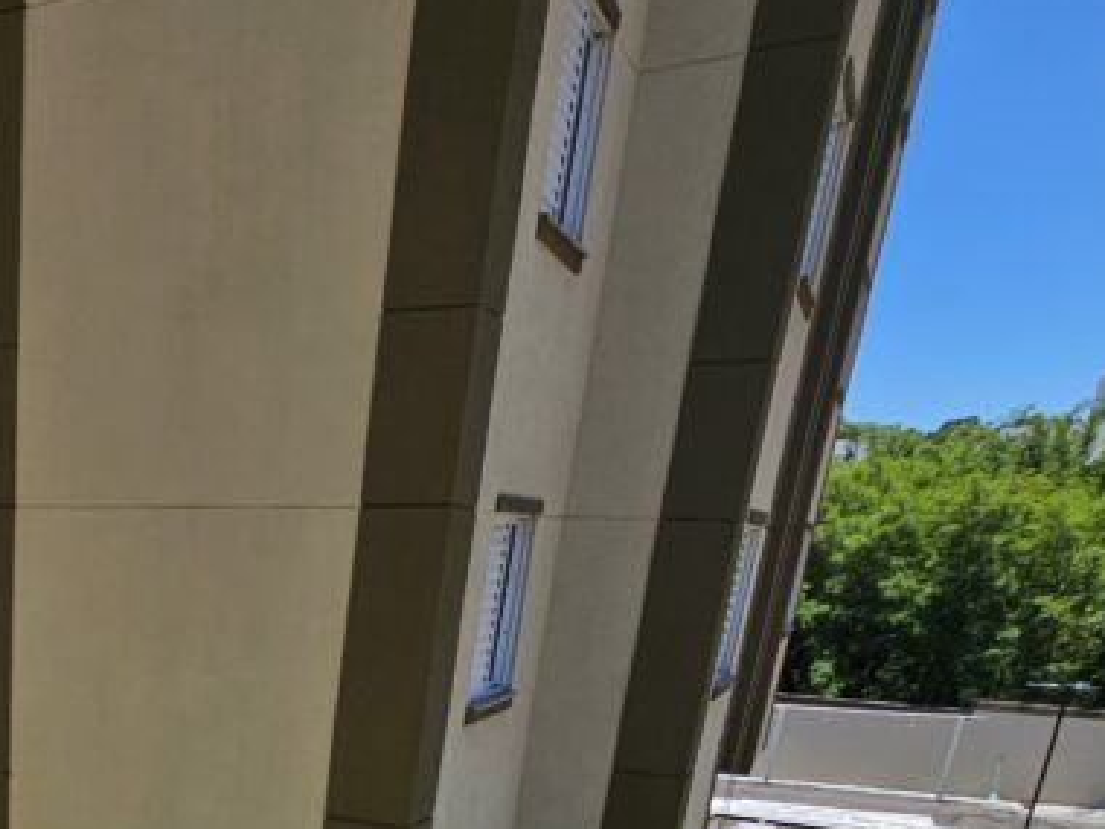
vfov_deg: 33.0
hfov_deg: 44.1
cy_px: 1006
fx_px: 1117
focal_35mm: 35
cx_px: -23
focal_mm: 2.2
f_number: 2.2
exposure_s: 1/2517
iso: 50
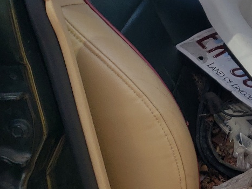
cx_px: 324
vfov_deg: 16.1
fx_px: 648
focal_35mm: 89
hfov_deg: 20.2
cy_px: -27
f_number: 1.5
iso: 50
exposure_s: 1/1667
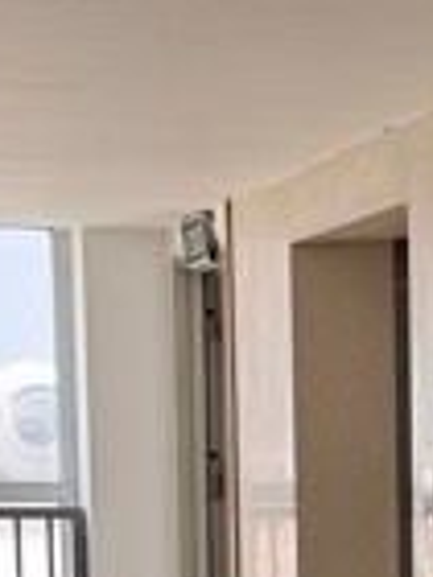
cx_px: 746
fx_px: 2919
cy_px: 771
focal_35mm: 175
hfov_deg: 8.2
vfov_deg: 11.0
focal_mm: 6.76
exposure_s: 1/121
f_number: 1.78
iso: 64
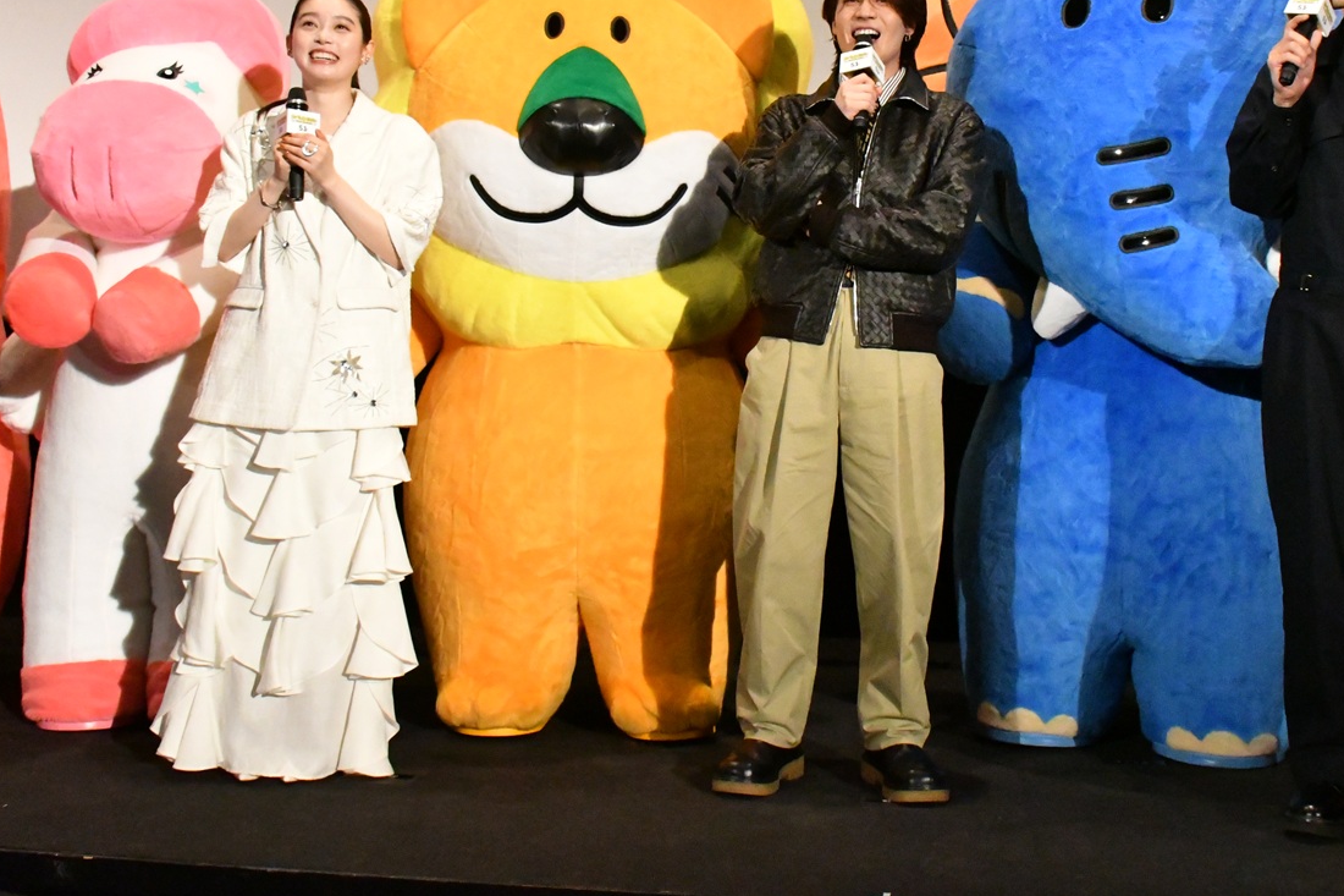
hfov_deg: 43.4
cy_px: 287
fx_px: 1680
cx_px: 799
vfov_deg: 29.6
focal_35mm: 45
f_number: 9
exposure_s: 1/250
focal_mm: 22
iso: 16000
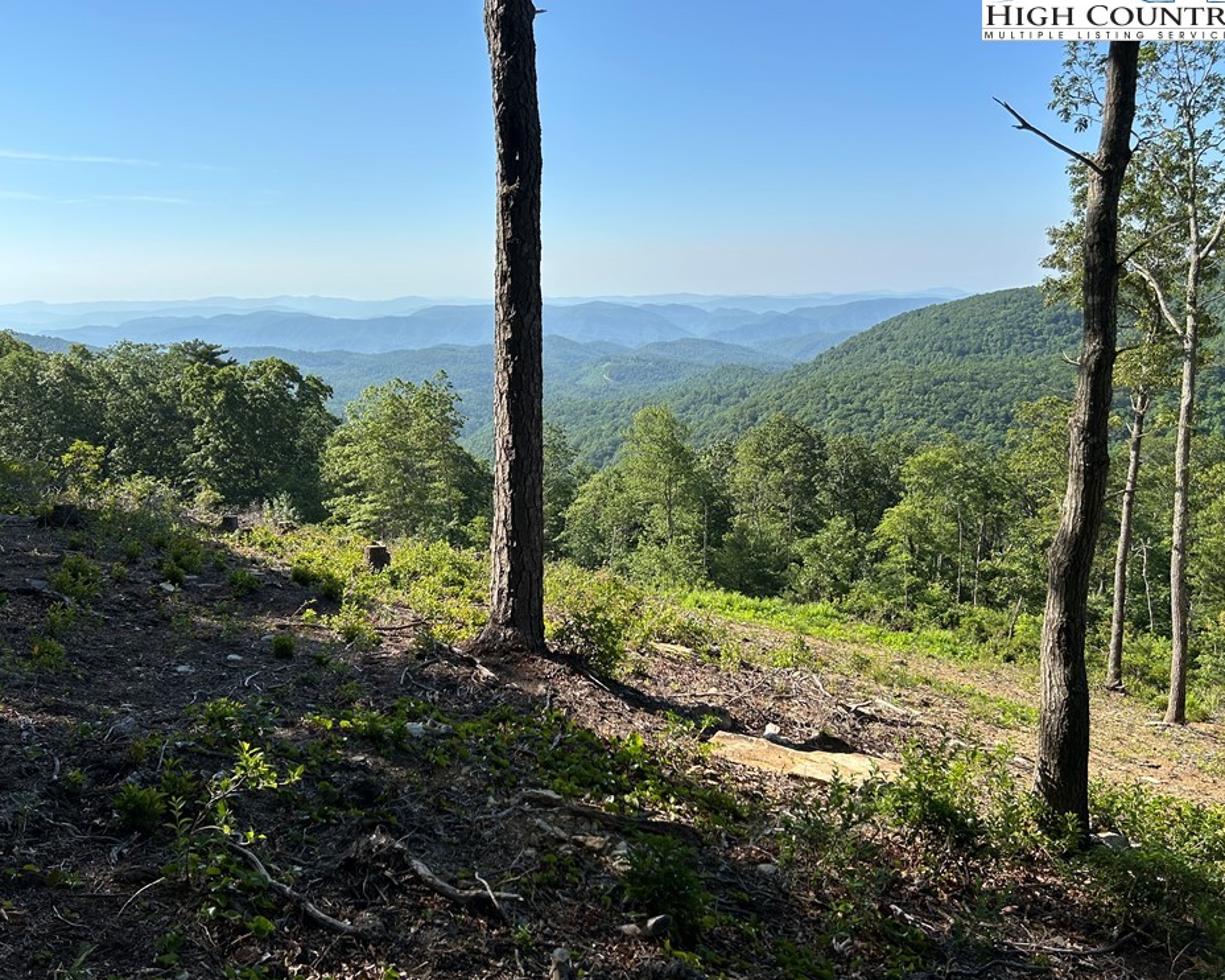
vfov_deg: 51.5
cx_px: 576
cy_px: 481
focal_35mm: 28
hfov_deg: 62.2
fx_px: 1015
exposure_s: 1/4115
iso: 50
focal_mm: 5.7
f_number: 1.5
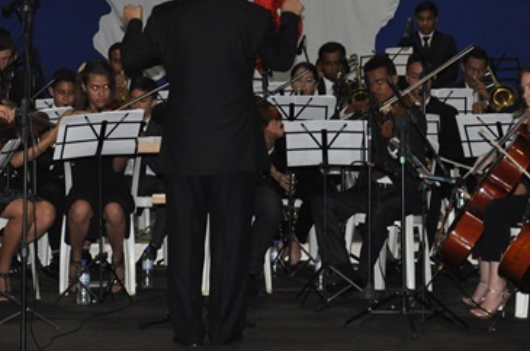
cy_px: 89
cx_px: 224
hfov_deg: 14.9
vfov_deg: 9.9
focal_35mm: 138
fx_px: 2028
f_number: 5.3
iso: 800
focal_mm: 42
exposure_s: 1/60
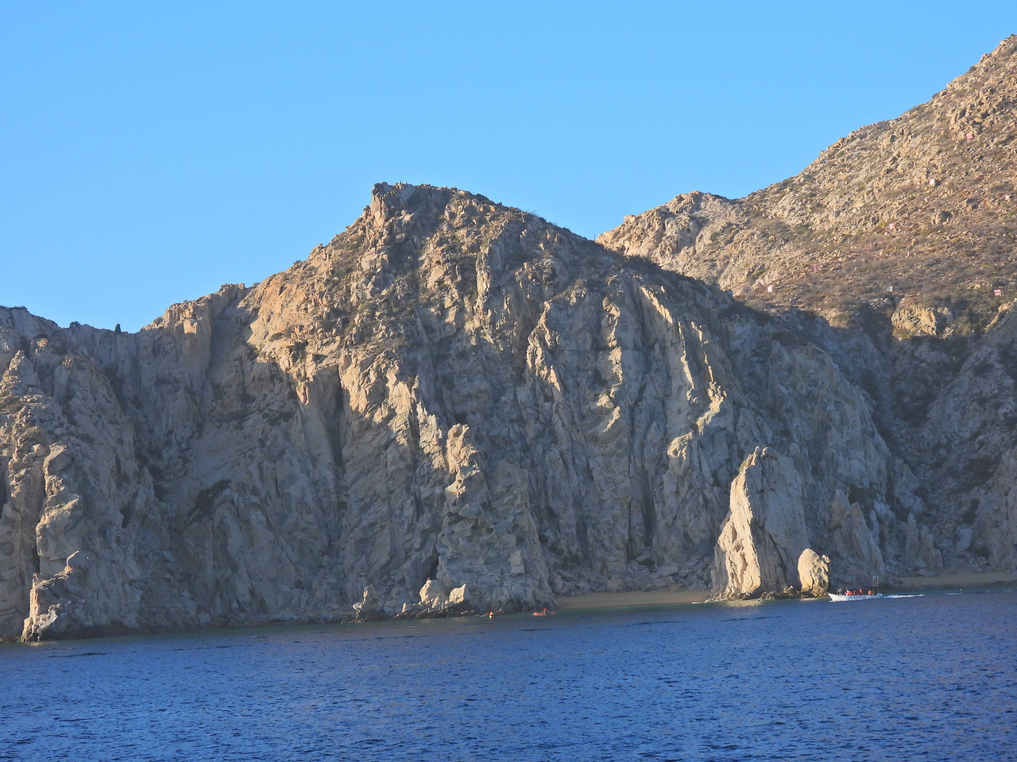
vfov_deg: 14.1
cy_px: 381
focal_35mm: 105
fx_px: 3085
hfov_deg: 18.7
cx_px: 508
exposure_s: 1/800
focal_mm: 18.7
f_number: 4
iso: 100
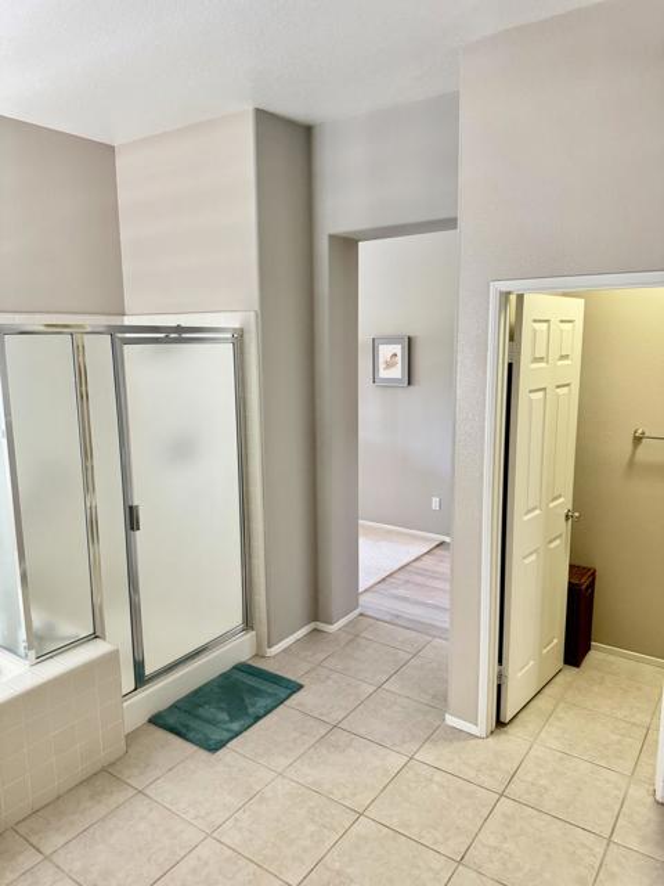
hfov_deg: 56.8
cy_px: 443
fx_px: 614
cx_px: 332
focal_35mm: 24
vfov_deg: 71.6
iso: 500
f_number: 1.78
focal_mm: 6.76
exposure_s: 1/60
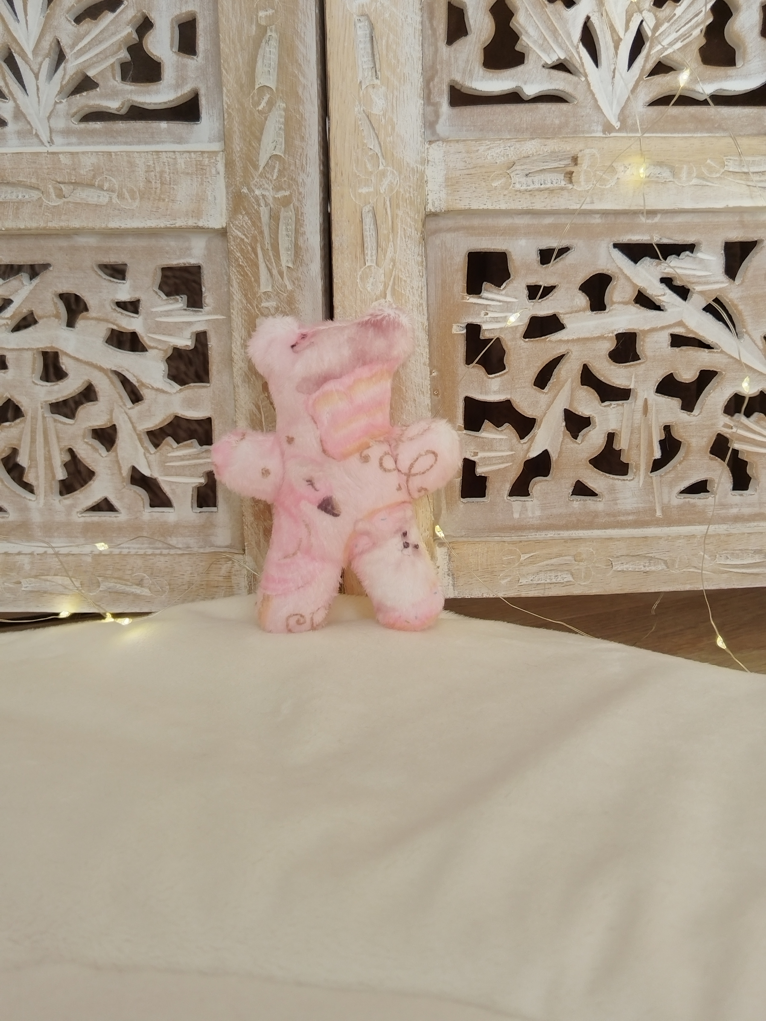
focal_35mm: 31
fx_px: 915
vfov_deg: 58.4
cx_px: 383
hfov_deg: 45.4
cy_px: 510
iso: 521
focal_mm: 4.95
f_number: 1.9
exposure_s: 1/50
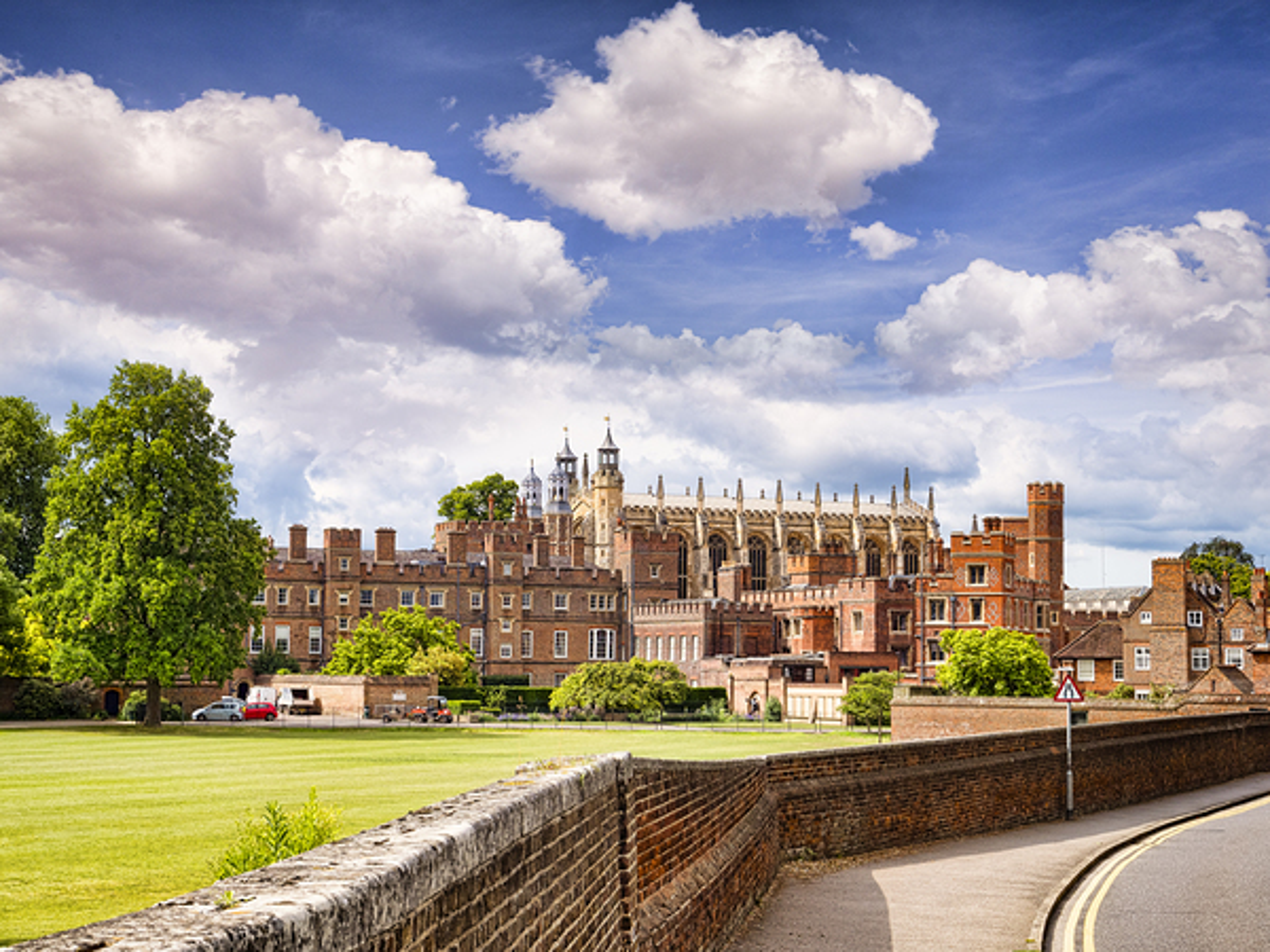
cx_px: 635
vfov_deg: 23.7
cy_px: 476
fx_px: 2275
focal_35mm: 62
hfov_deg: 31.2
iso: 200
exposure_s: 1/500
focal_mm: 31
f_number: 5.6
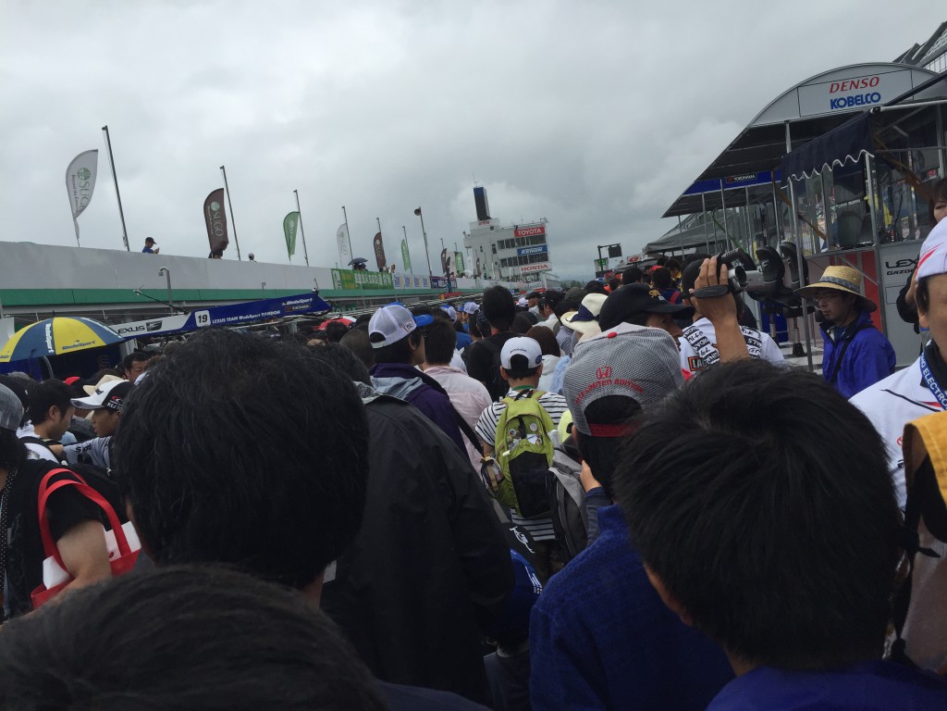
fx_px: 793
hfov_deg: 61.7
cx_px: 474
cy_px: 356
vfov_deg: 48.2
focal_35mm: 29
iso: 32
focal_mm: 4.15
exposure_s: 1/1883
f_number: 2.2
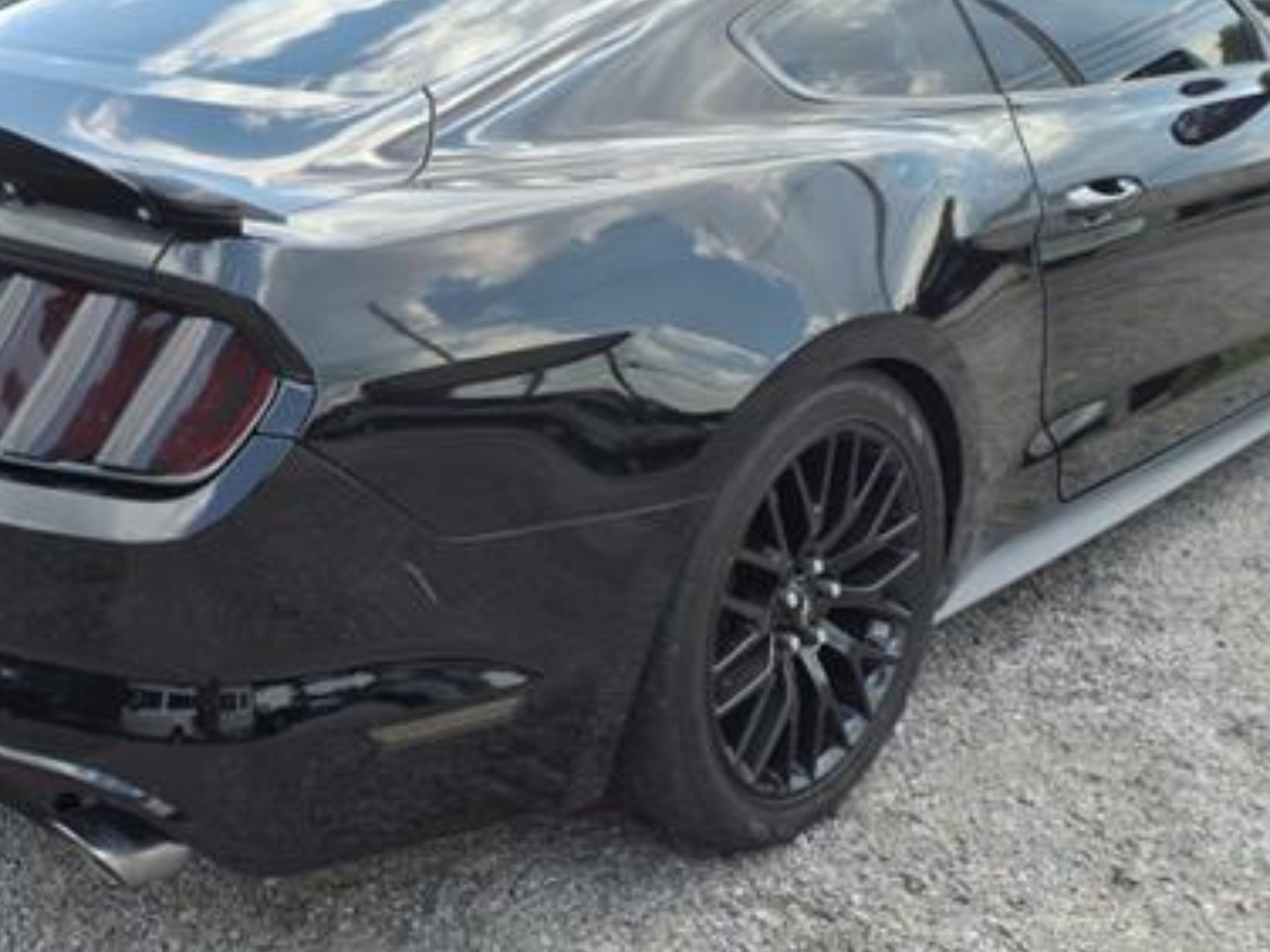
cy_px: 368
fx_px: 1688
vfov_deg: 31.4
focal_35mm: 46
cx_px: 517
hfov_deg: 41.1
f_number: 1.9
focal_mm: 3.58
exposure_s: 1/667
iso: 40
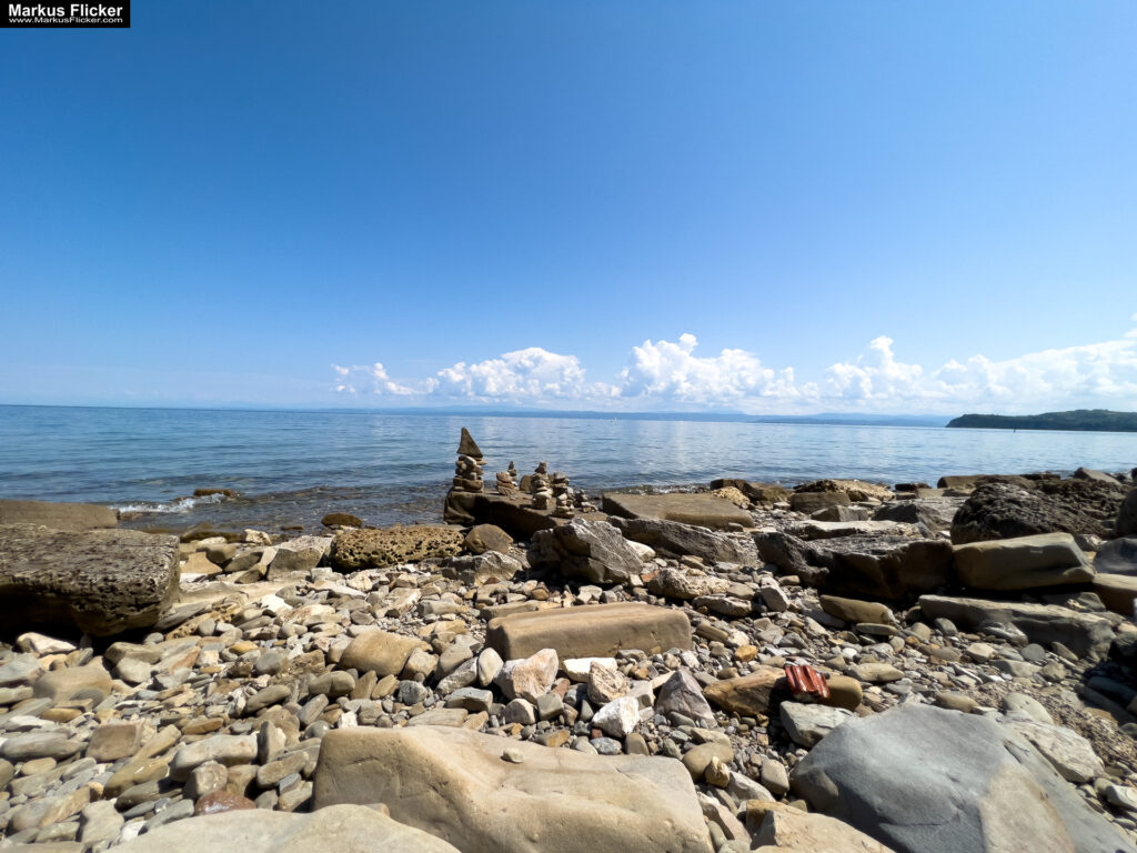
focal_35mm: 13
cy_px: 426
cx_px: 568
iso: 32
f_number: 1.8
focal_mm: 1.57
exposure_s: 1/2400
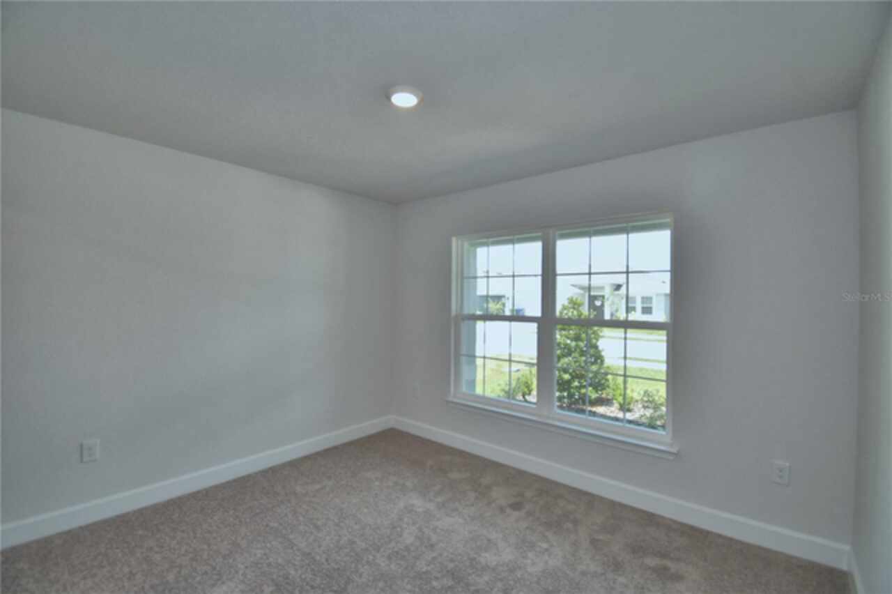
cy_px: 297
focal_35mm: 15
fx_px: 371
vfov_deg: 77.3
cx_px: 446
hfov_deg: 100.4
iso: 100
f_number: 4.5
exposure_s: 1/80
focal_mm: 10
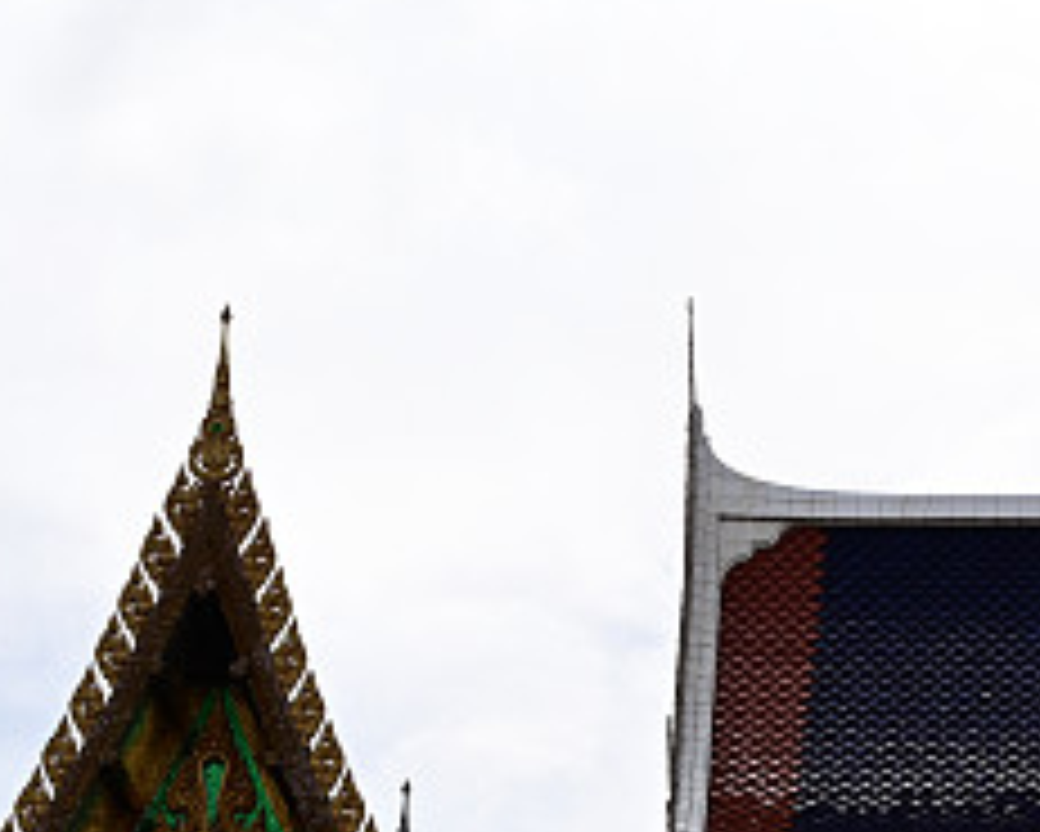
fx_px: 4804
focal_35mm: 156
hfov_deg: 12.0
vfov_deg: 9.7
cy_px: 1059
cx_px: 1378
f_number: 8
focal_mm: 48
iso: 200
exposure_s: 1/1000
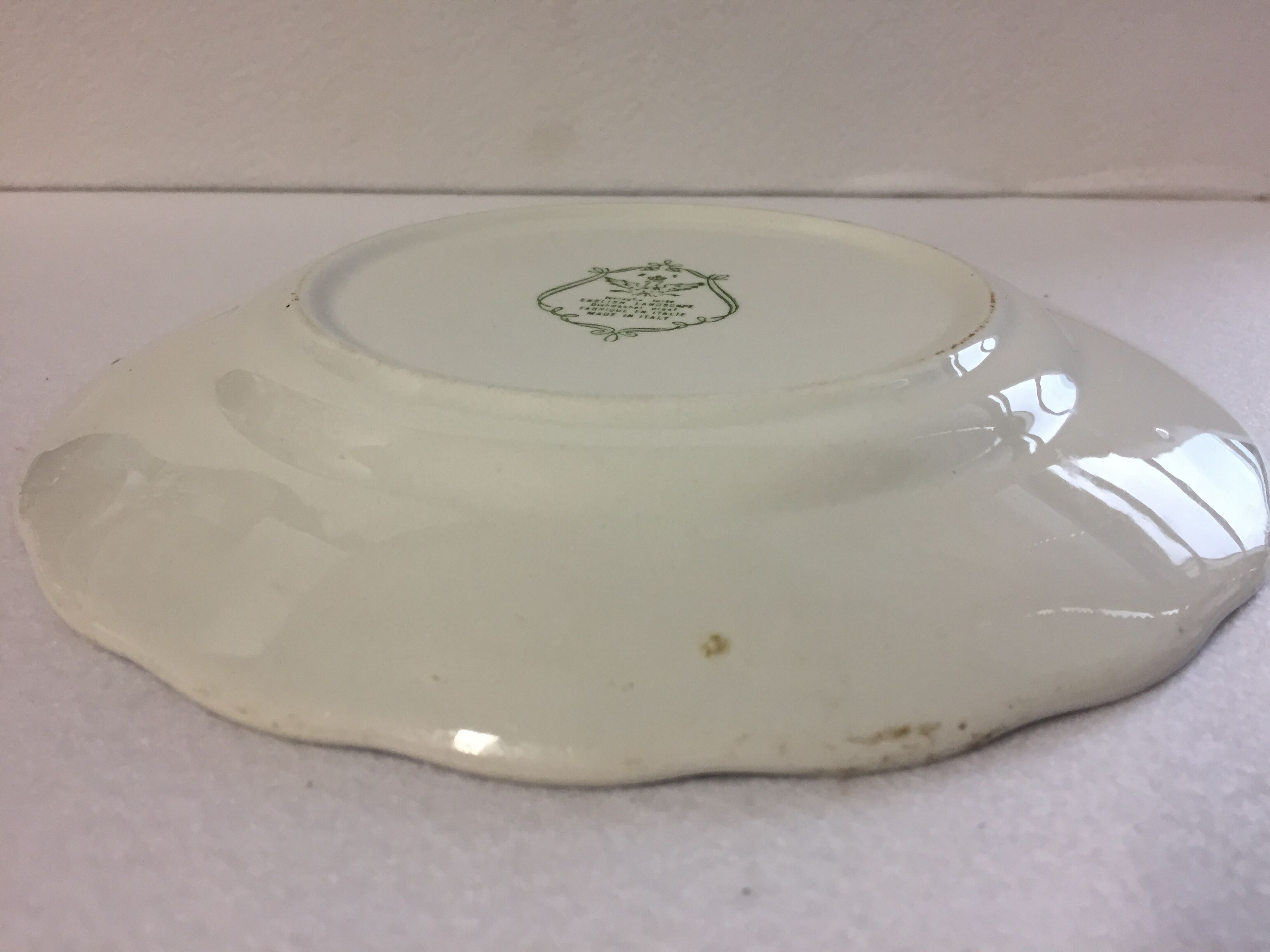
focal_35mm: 29
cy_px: 476
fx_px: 1064
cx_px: 635
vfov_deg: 48.2
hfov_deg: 61.7
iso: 40
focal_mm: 4.15
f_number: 2.2
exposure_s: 1/33
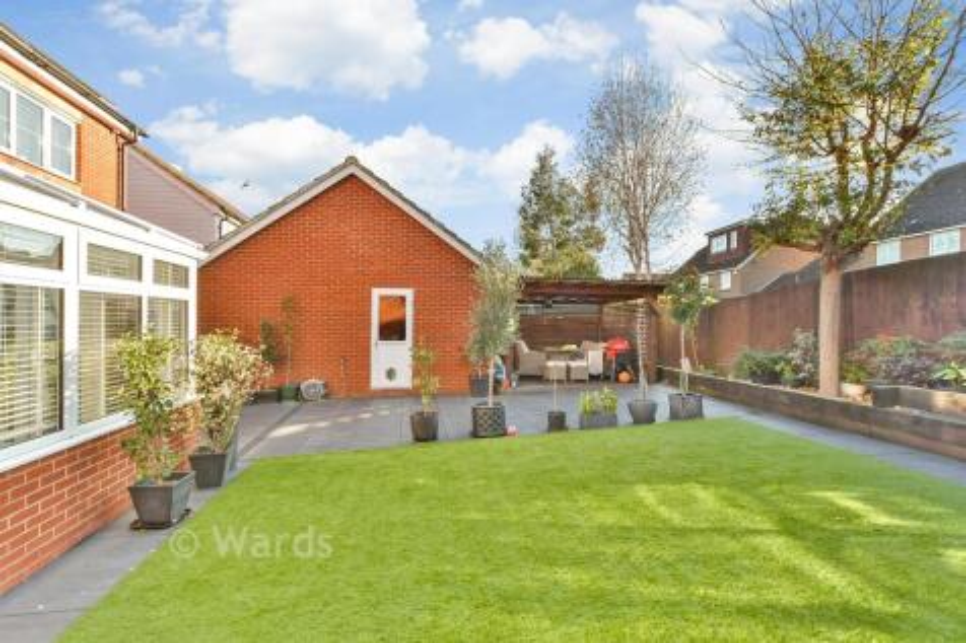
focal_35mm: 15
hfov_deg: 100.4
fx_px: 402
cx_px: 483
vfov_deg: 77.3
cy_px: 322
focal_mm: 10
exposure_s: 1/200
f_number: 7.1
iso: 640
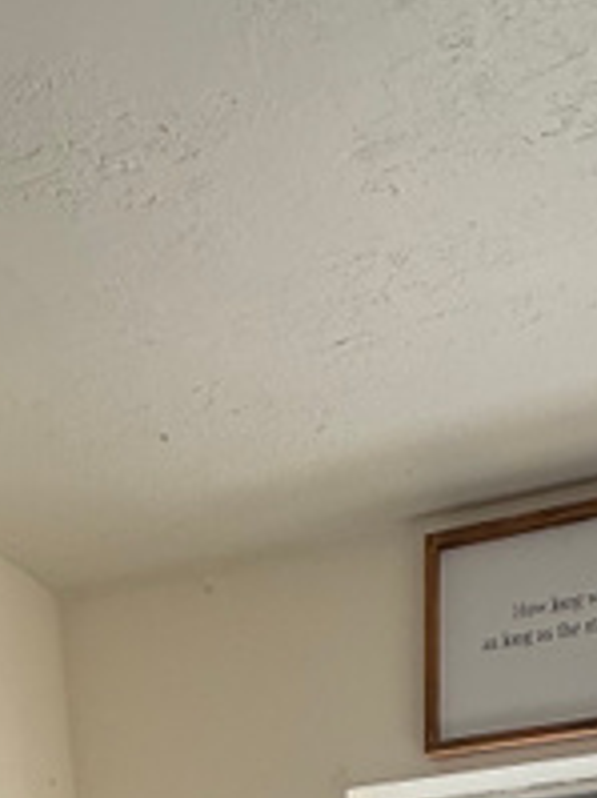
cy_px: 1496
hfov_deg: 26.9
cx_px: 385
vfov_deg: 21.0
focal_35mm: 54
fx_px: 1243
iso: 64
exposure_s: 1/342
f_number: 2.2
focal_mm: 2.22
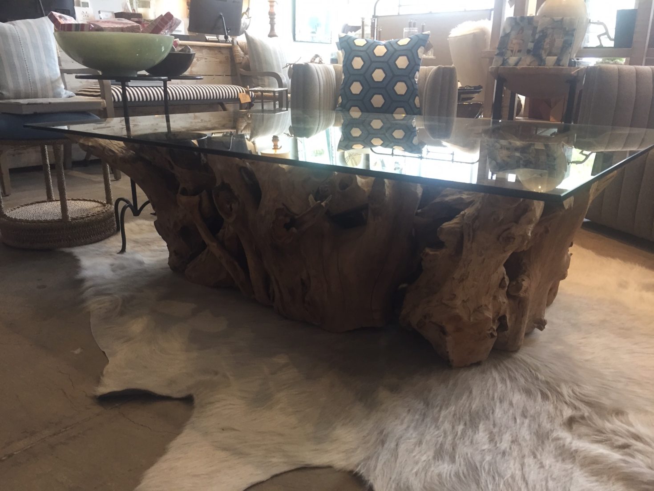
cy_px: 246
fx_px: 548
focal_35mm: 29
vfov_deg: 48.2
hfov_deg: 61.7
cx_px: 327
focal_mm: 4.15
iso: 100
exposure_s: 1/30
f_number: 2.2
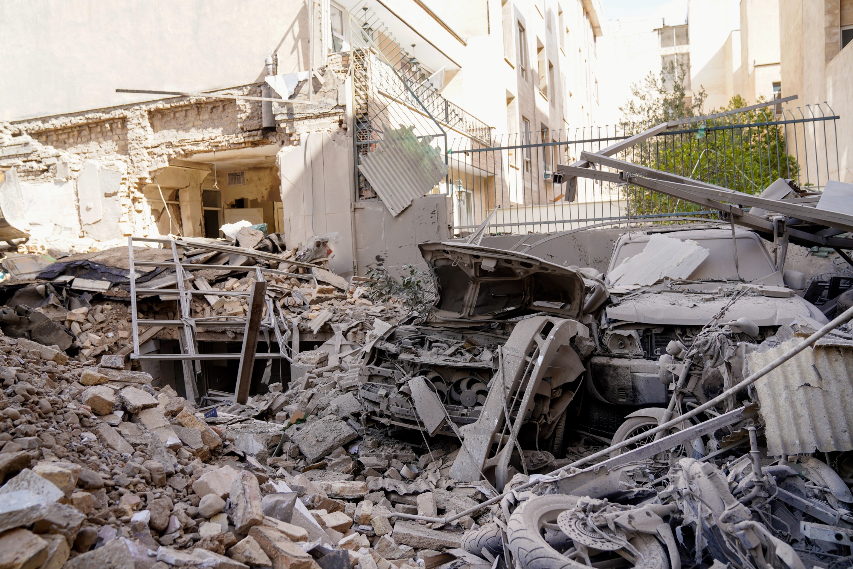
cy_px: 284
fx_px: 711
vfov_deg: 43.6
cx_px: 426
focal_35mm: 30
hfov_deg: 61.9
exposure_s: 1/160
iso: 125
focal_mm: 30
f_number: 4
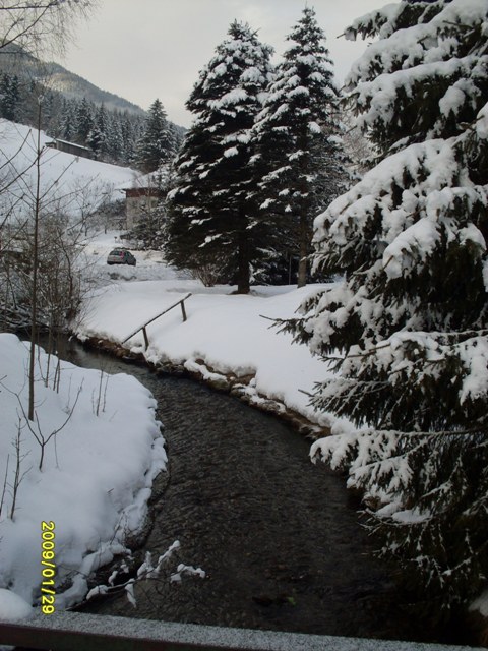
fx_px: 714
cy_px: 326
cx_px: 244
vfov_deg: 49.0
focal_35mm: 38
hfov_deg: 37.7
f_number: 8.4
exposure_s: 1/90
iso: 80
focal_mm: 6.3
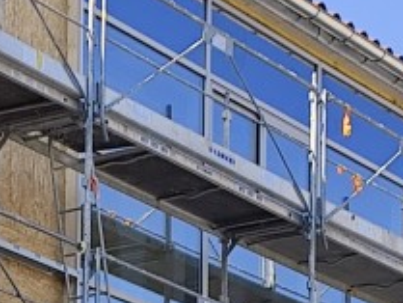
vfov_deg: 7.1
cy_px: 670
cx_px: 61
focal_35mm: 199
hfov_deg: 9.9
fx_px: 2318
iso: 50
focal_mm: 6.14
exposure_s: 1/787
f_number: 1.65
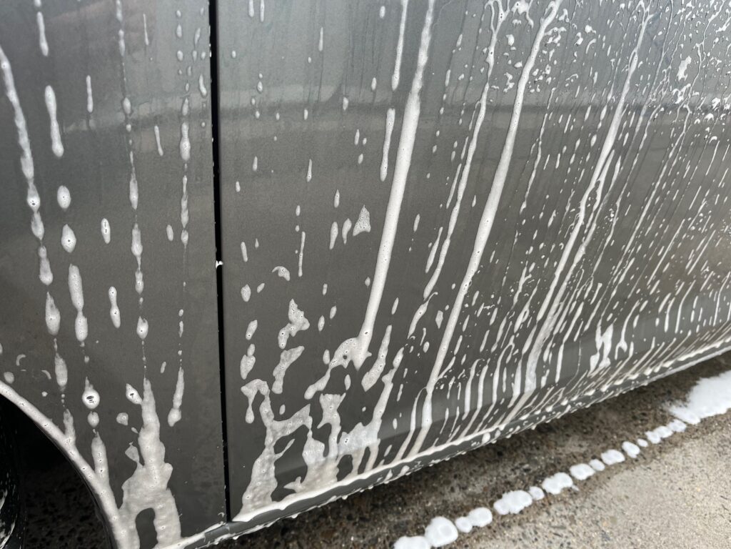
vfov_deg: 53.1
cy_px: 274
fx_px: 549
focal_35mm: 26
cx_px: 366
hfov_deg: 67.3
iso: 50
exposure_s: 1/304
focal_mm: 5.1
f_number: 1.6
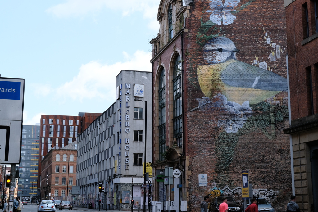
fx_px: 468
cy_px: 106
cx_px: 159
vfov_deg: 25.5
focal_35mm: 53
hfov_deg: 37.5
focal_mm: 35.5
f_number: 10
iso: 320
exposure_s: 1/120
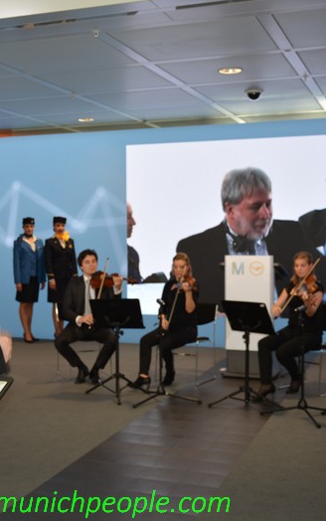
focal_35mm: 56
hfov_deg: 22.9
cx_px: 77
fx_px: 795
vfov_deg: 36.3
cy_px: 258
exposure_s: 1/100
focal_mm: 24
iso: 400
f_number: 3.8
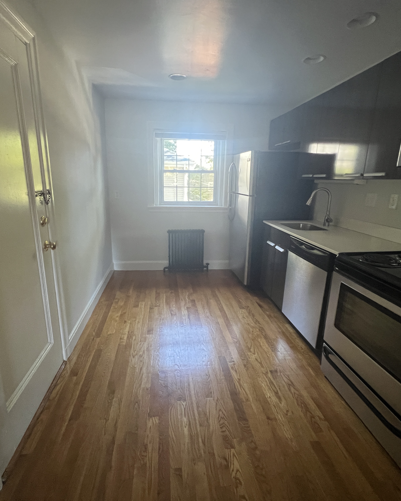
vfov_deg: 89.6
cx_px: 190
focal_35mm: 17
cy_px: 250
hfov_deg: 76.9
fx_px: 252
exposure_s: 1/60
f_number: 1.8
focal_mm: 1.57
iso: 640
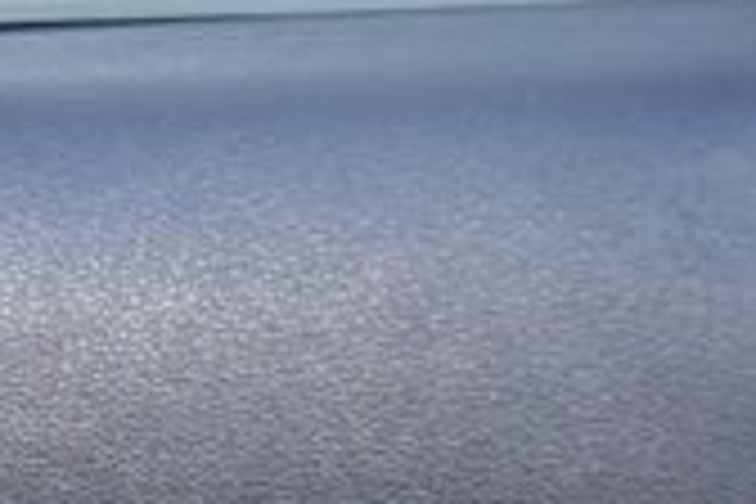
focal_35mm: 220
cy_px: 1364
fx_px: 4620
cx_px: -1454
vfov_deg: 5.9
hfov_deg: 8.1
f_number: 5.6
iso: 720
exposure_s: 1/125
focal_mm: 24
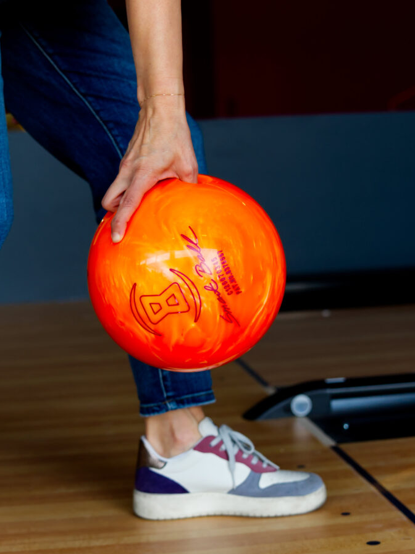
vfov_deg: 24.4
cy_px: 296
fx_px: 1280
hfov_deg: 18.4
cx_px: 209
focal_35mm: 80
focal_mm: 49
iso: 800
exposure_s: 1/160
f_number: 4
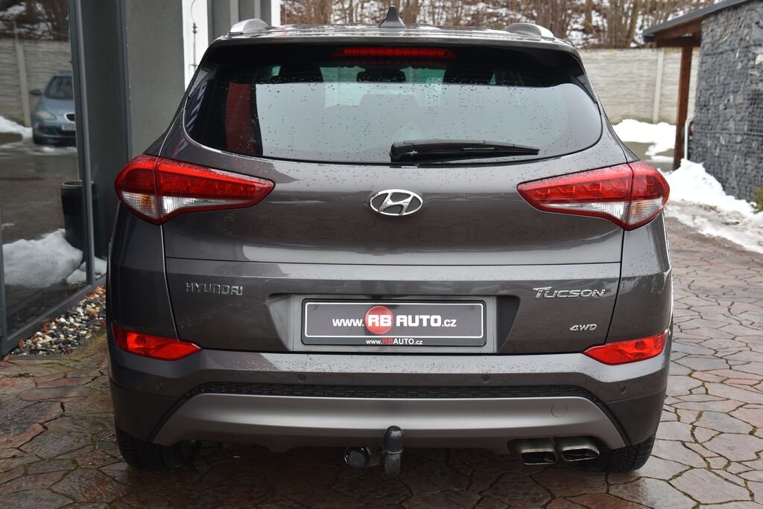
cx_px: 382
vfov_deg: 28.1
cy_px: 254
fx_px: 1018
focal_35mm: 48
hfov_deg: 41.1
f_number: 7.1
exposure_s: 1/200
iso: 500
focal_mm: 48
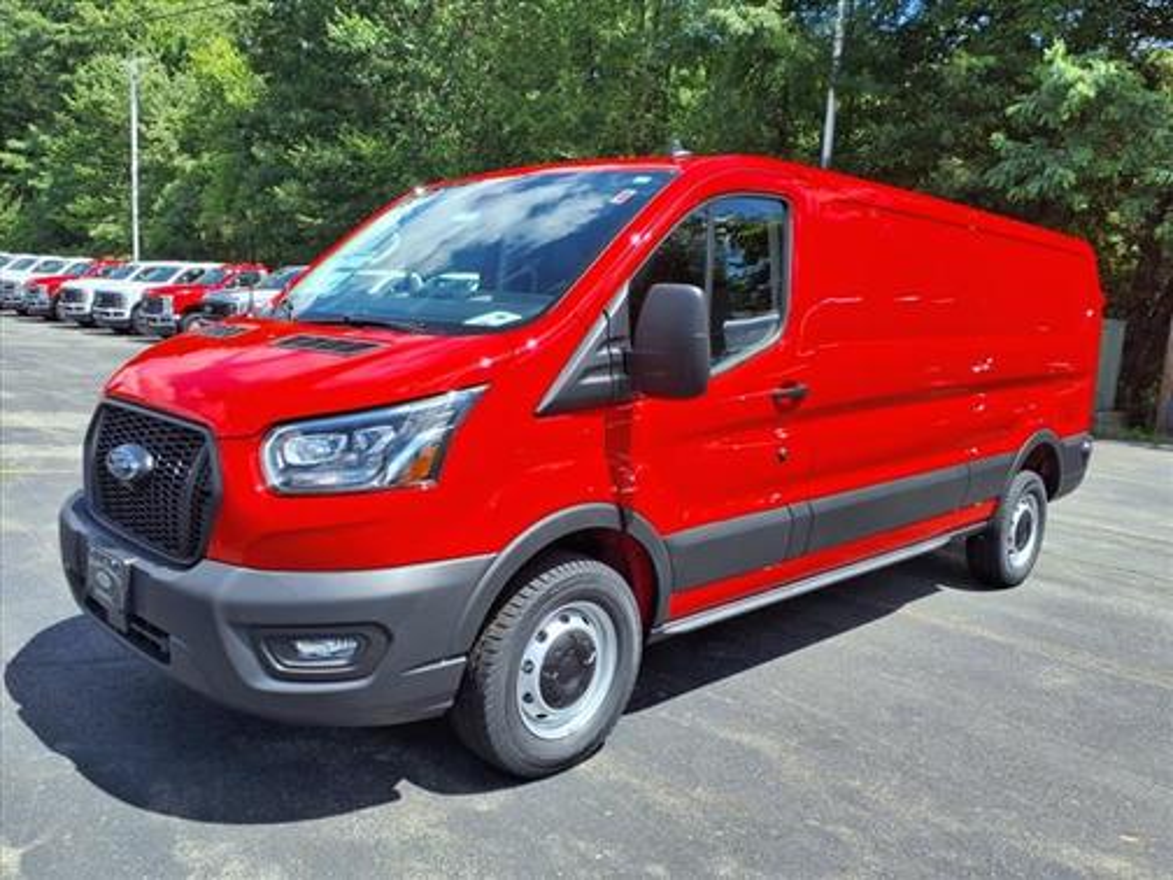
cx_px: 586
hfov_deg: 65.3
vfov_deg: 51.4
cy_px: 440
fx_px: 915
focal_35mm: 27
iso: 40
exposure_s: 1/1429
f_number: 1.9
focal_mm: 3.58
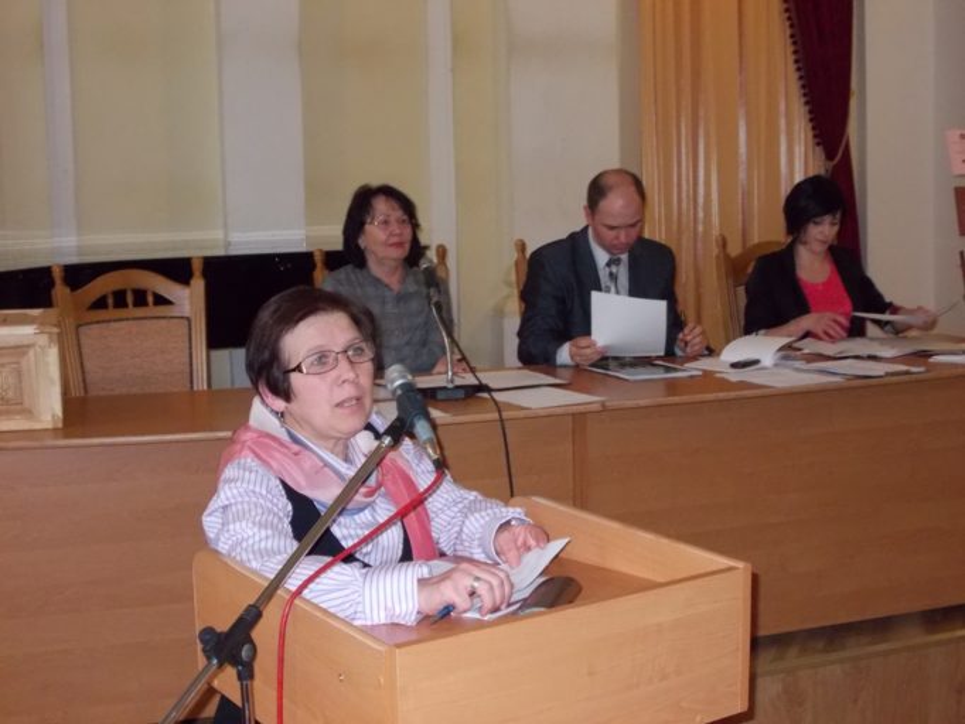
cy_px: 362
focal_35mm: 51
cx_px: 482
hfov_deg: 37.5
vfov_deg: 28.6
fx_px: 1422
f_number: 3.6
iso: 400
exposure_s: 1/30
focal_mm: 7.2
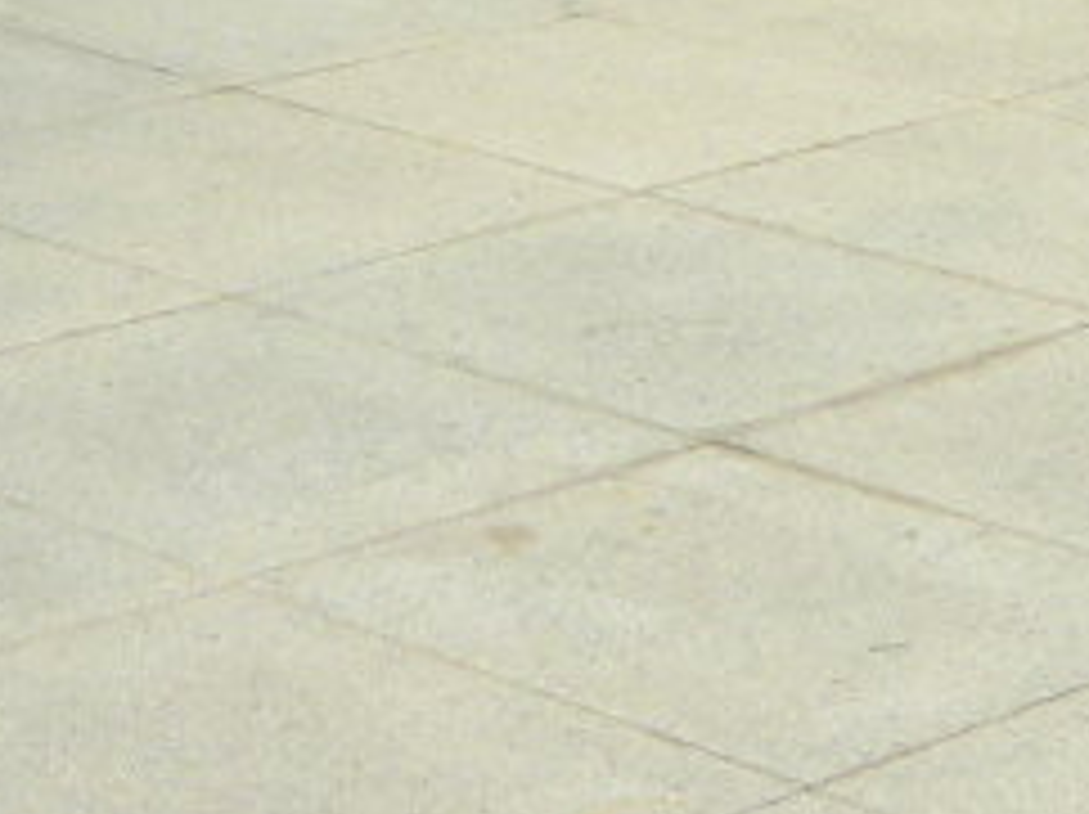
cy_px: -1776
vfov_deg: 7.4
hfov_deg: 11.1
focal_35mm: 172
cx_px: -464
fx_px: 5406
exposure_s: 1/157
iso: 64
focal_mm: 4.6
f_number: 4.5
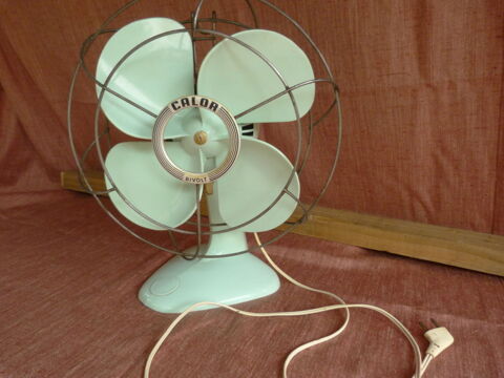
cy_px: 189
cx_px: 252
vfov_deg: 54.9
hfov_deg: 69.4
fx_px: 364
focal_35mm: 25
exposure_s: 1/60
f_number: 2.8
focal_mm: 4.5
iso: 200
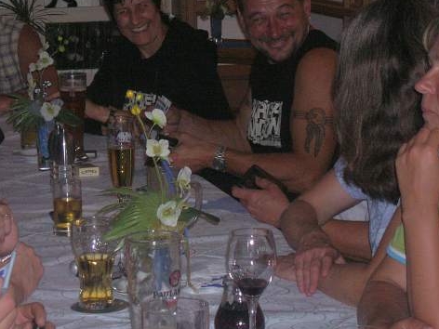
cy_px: 109
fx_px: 1547
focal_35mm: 122
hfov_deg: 16.1
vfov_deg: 12.1
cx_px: 162
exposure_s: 1/60.1
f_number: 4.5
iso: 200
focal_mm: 15
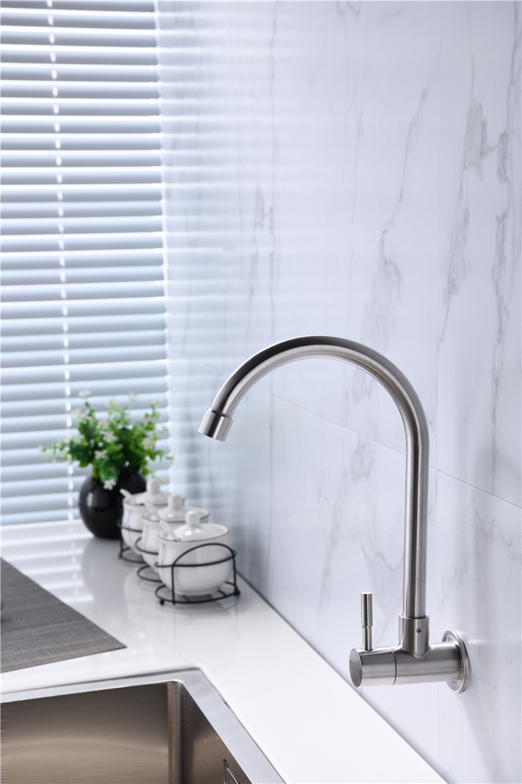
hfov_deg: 19.5
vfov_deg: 28.8
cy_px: 392
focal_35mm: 70
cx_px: 261
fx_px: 1522
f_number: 10
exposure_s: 1/100
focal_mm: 70
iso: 100
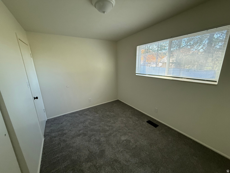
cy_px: 86
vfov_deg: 85.7
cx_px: 115
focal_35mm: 14
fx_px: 93
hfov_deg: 102.1
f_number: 2.2
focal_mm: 2.22
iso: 400
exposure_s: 1/142
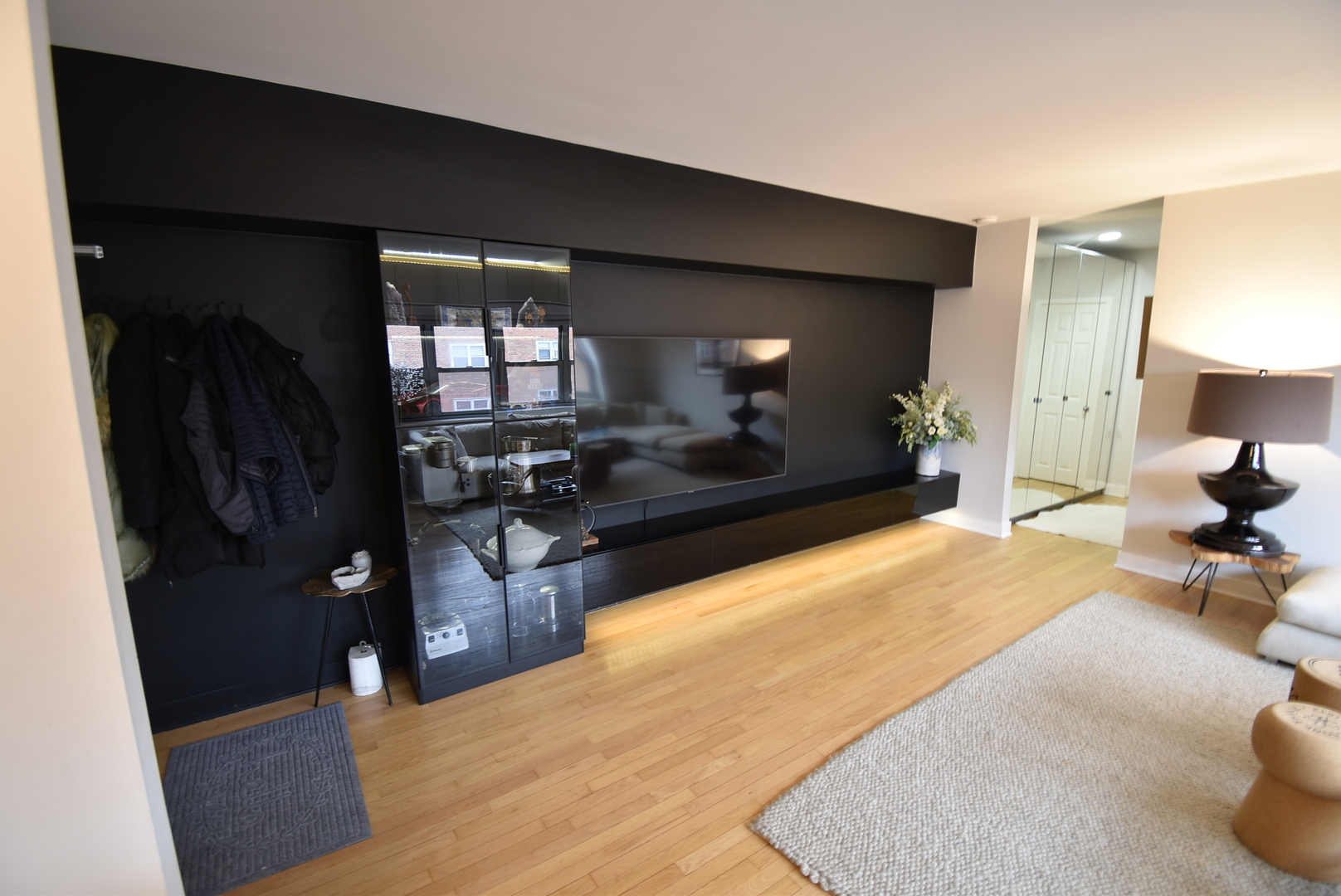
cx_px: 670
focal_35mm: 15
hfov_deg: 100.4
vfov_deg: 77.4
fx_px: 559
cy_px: 448
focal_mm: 10
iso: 100
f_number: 4.5
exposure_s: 1/3
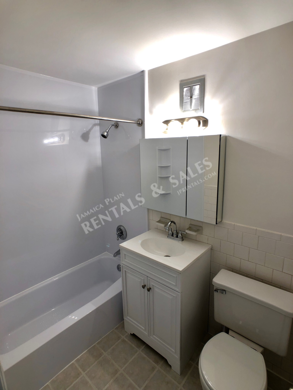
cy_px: 195
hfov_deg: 49.7
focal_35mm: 28
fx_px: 316
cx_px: 146
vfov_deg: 63.4
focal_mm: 3.99
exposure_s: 1/30
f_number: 1.8
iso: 32
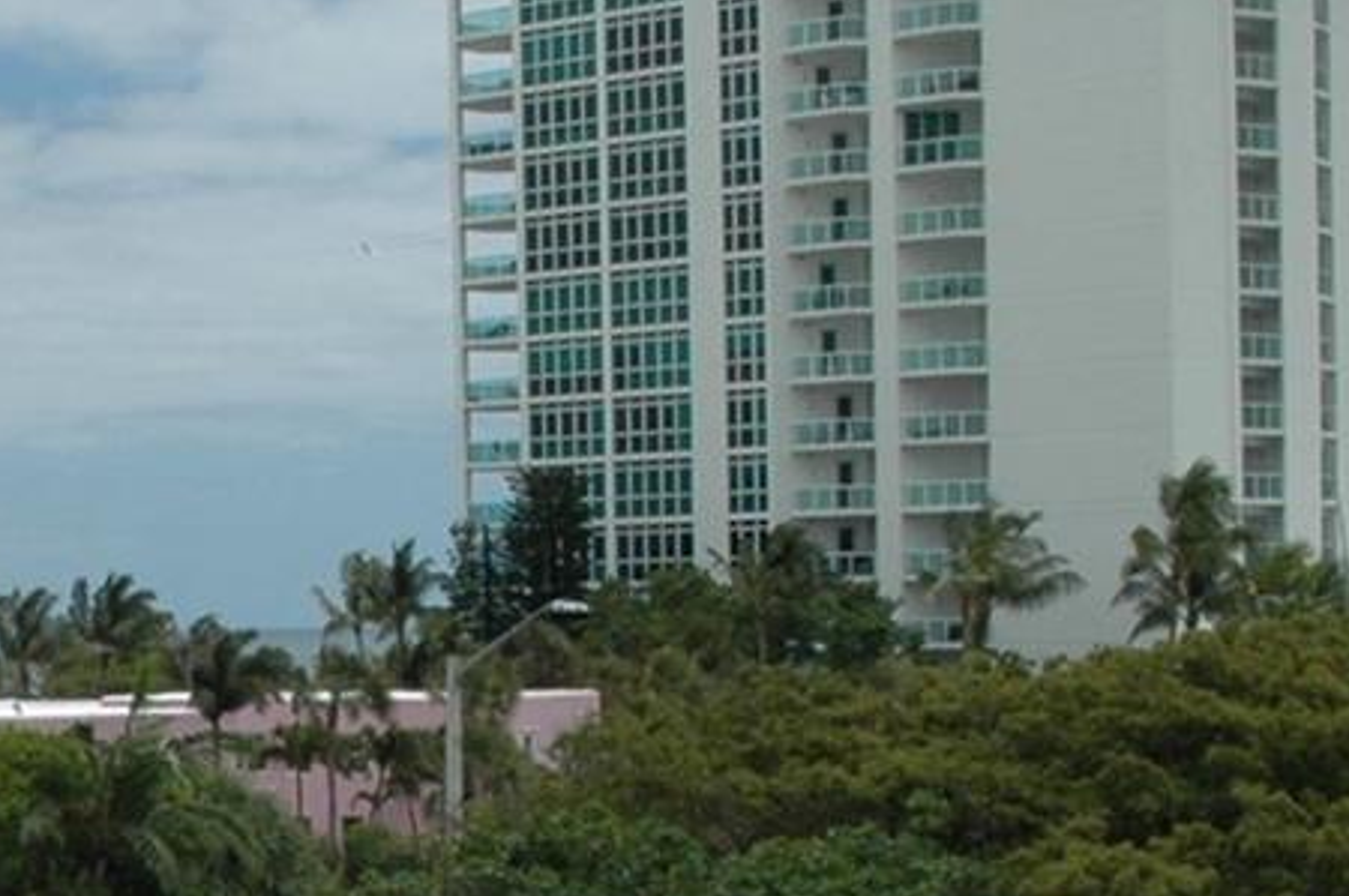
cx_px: 60
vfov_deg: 14.0
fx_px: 3593
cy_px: 893
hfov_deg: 20.7
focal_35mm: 96
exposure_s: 1/640
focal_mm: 18
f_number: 13
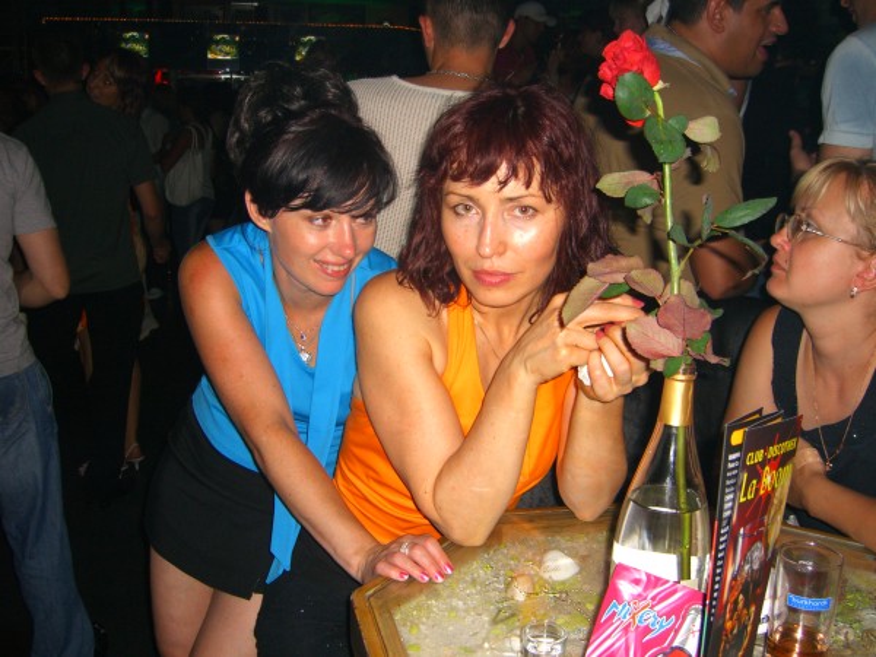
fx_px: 962
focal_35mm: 38
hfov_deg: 49.0
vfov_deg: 37.7
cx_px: 438
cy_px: 328
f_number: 2.8
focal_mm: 7.9
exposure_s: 1/60
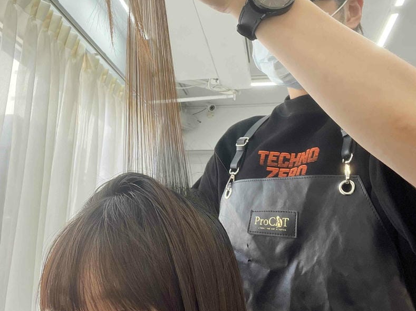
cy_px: 134
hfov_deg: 52.3
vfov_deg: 40.6
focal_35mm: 35
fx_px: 420
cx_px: 165
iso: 50
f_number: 2.2
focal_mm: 2.71
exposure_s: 1/60
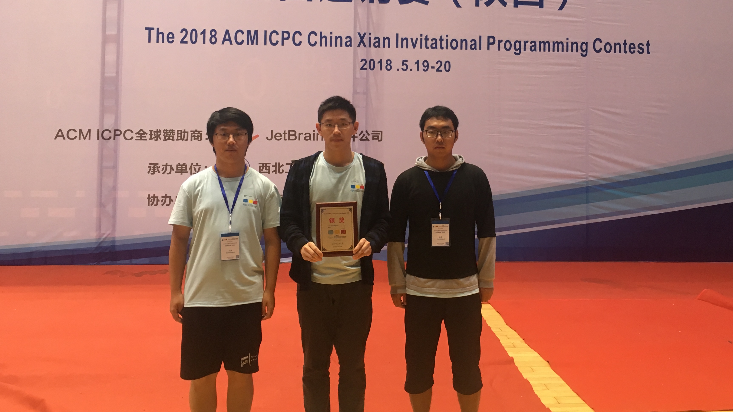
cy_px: 124
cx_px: 415
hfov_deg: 53.8
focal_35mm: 37
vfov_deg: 31.6
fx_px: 719
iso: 100
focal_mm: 4.15
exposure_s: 1/33
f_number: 2.2
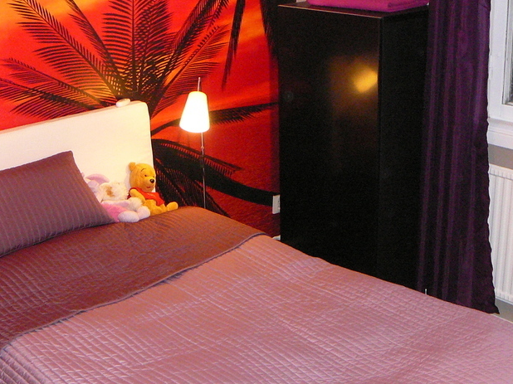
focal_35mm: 58
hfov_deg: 33.2
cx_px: 223
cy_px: 154
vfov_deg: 25.2
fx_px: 859
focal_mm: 5.2
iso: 400
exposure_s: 1/30
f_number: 2.8
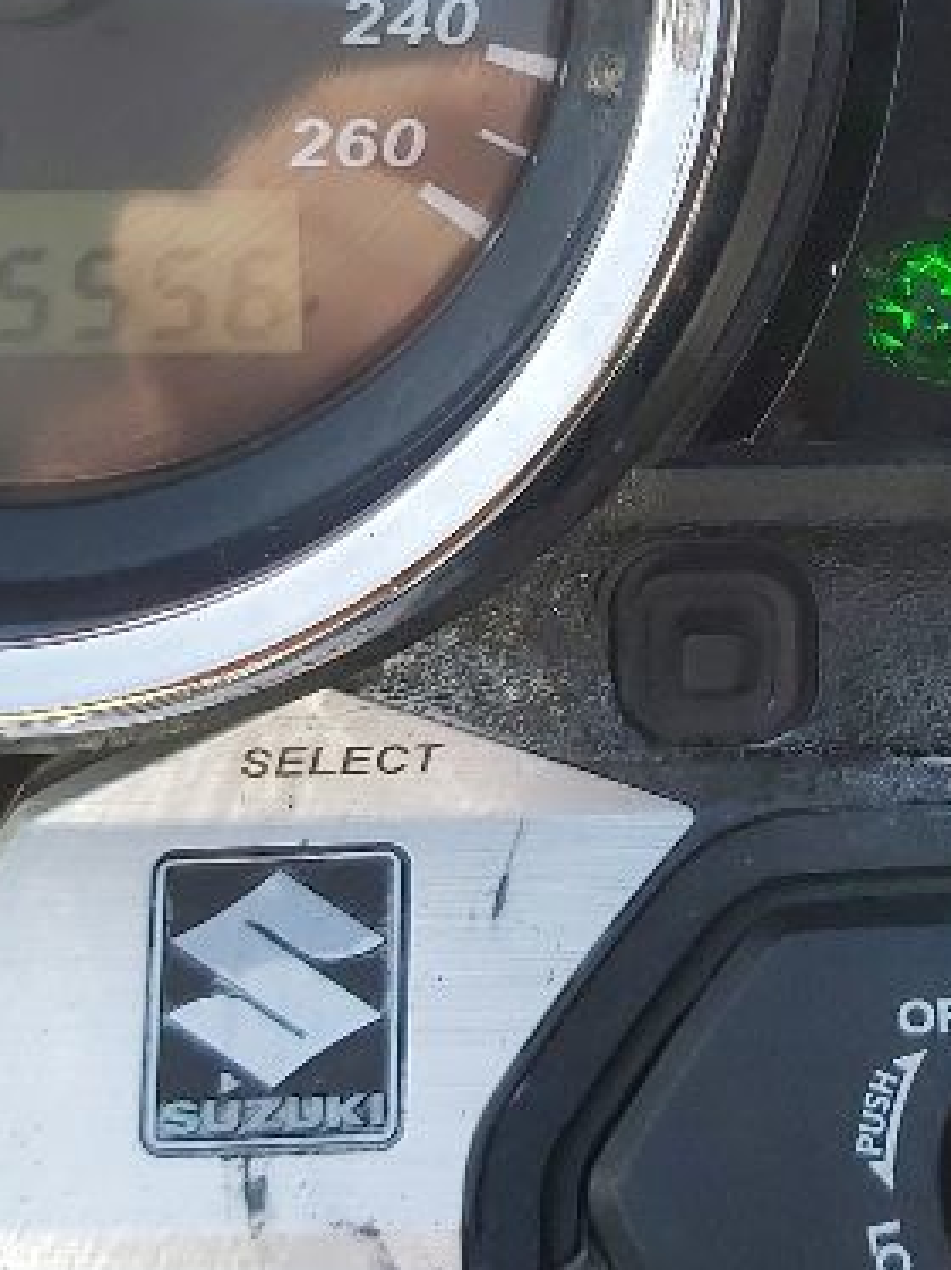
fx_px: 3264
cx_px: 890
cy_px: 241
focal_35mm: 89
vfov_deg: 21.7
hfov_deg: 16.3
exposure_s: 1/795
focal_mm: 3.92
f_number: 1.7
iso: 64
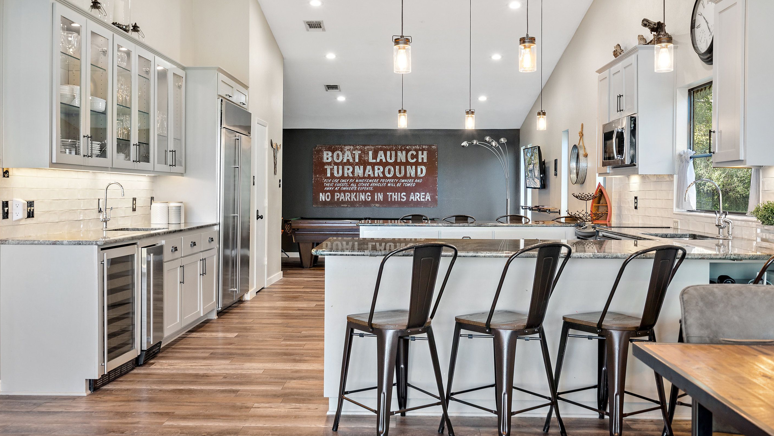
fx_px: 698
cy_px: 196
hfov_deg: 58.0
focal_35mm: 34
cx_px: 386
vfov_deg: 34.6
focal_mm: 32
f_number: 8
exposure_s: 1/2
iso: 320
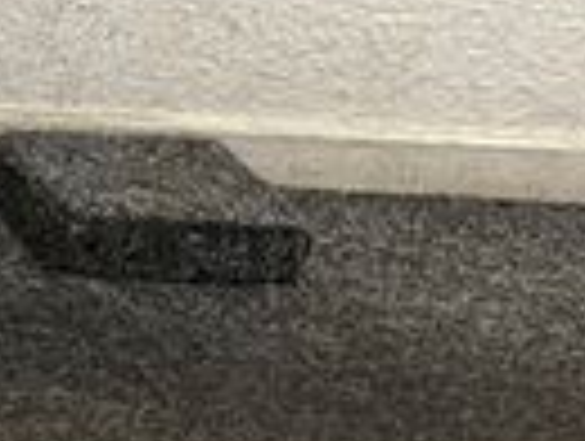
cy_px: 4
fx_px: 2167
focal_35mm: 128
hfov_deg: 12.2
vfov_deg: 11.5
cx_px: -828
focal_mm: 5.1
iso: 160
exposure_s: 1/50
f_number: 1.6
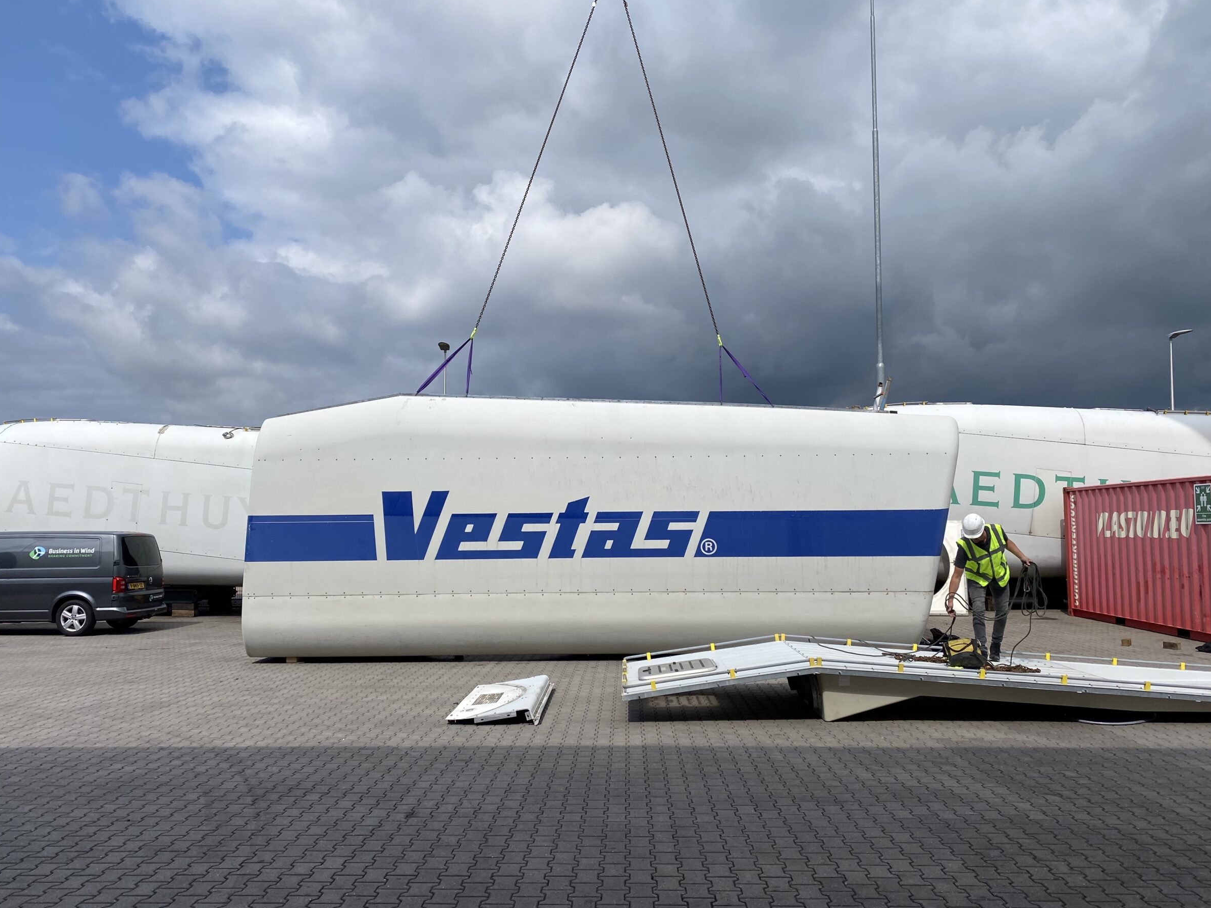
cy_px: 477
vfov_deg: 49.7
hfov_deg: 63.4
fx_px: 980
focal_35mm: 28
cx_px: 605
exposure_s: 1/5747
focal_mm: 4.25
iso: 32
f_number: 1.8
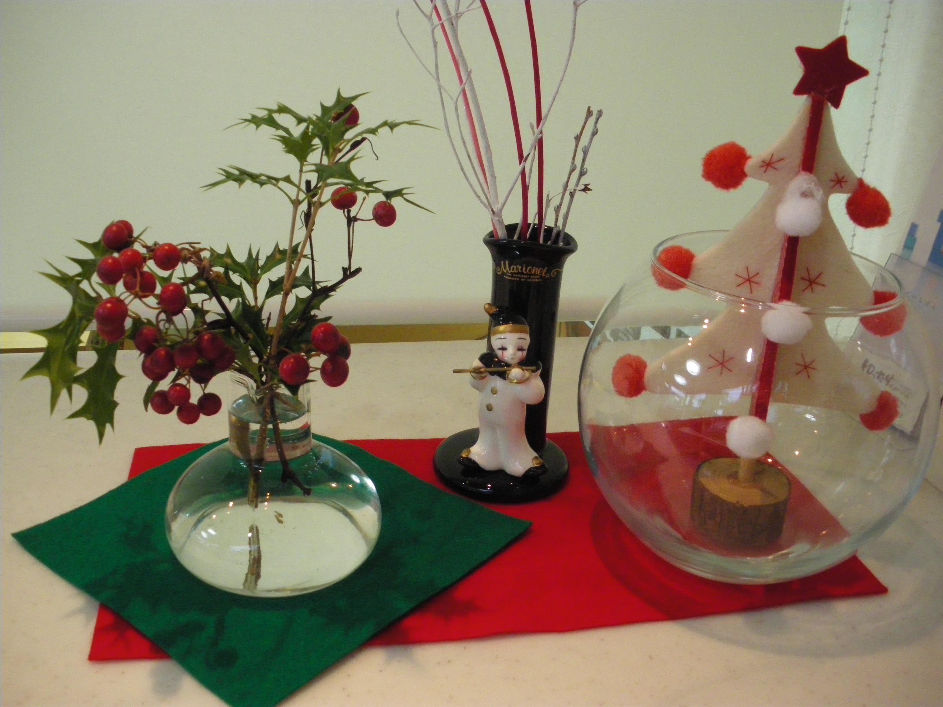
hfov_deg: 51.4
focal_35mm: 36
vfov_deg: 39.7
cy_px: 354
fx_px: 981
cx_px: 472
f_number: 3.5
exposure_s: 1/50
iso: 400
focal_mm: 6.3
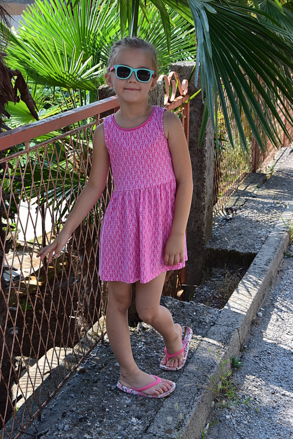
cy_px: 220
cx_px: 146
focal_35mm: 52
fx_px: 640
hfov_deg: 25.8
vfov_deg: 37.8
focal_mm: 35
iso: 400
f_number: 9
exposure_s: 1/100
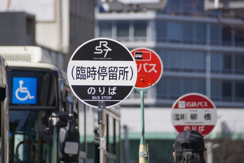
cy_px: 82
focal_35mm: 345
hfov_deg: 6.0
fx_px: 2340
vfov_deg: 4.0
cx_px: 122
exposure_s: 1/400
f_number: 6.3
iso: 100
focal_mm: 230
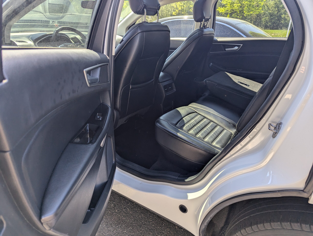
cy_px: 118
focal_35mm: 24
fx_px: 217
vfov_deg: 56.9
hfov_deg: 71.5
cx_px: 156
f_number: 1.85
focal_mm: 6.81
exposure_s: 1/240
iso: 46
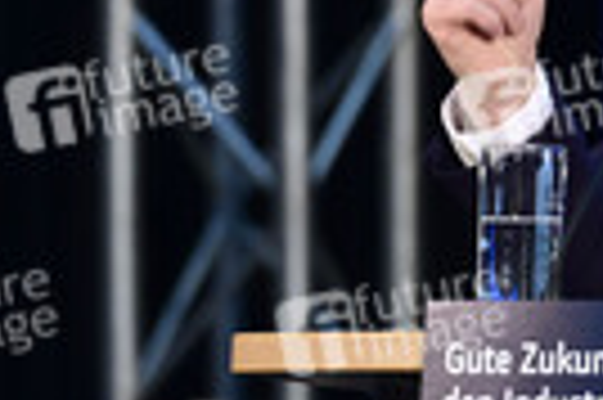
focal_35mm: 675
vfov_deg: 2.0
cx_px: 902
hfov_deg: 3.1
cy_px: -13
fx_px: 11292
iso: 1250
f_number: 4
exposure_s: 1/400
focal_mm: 200
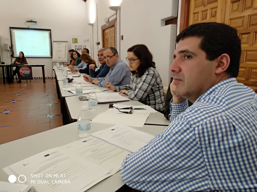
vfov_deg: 53.1
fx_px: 193
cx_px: 128
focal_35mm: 26
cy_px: 96
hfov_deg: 67.3
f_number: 2.2
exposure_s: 1/25
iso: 320
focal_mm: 3.81
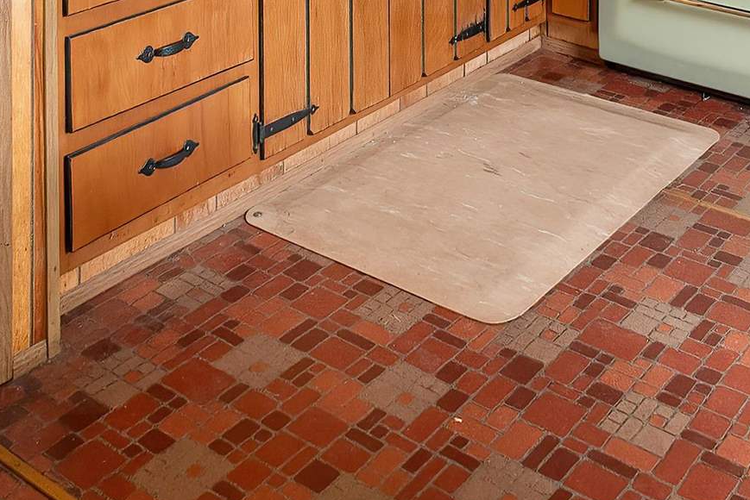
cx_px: 421
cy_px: -346
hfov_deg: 37.5
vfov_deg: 20.1
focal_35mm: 53
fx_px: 1104
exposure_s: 1/6
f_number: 7.1
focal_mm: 10
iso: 800
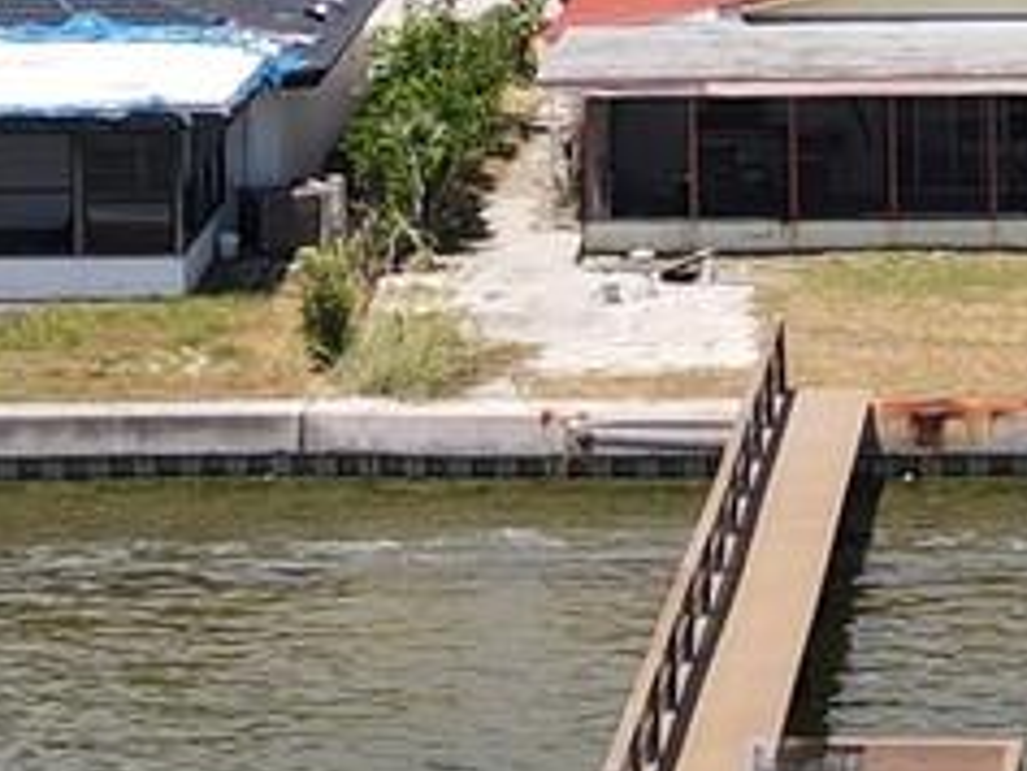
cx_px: 997
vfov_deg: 9.0
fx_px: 4809
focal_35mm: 162
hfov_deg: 12.1
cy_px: -316
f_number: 2.8
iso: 100
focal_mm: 4.5
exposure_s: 1/640
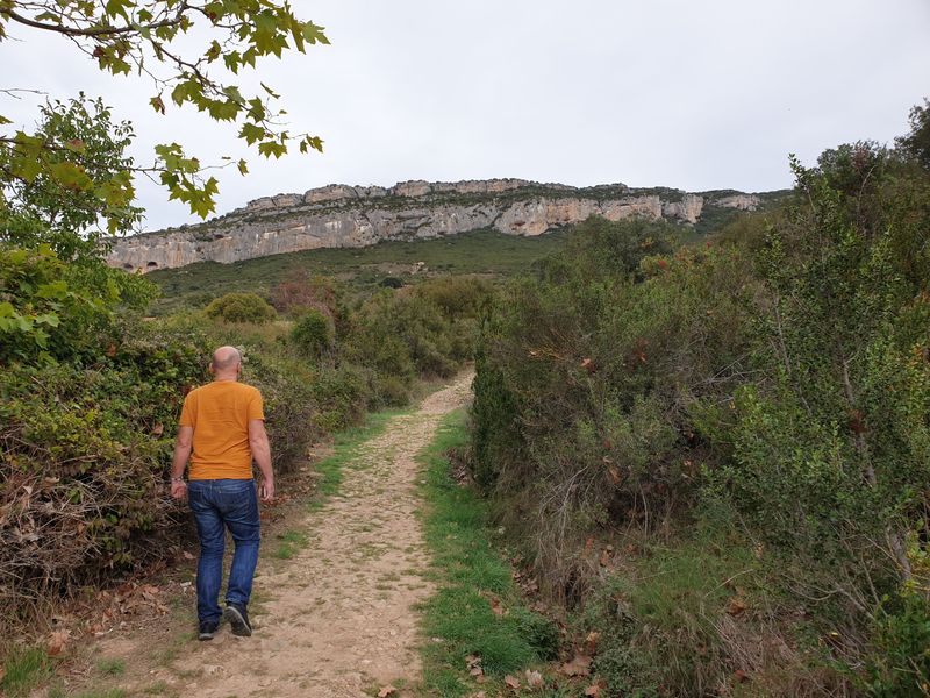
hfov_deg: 67.3
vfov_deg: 53.1
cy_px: 349
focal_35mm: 26
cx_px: 465
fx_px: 699
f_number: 2.4
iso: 50
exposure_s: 1/873
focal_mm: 4.3
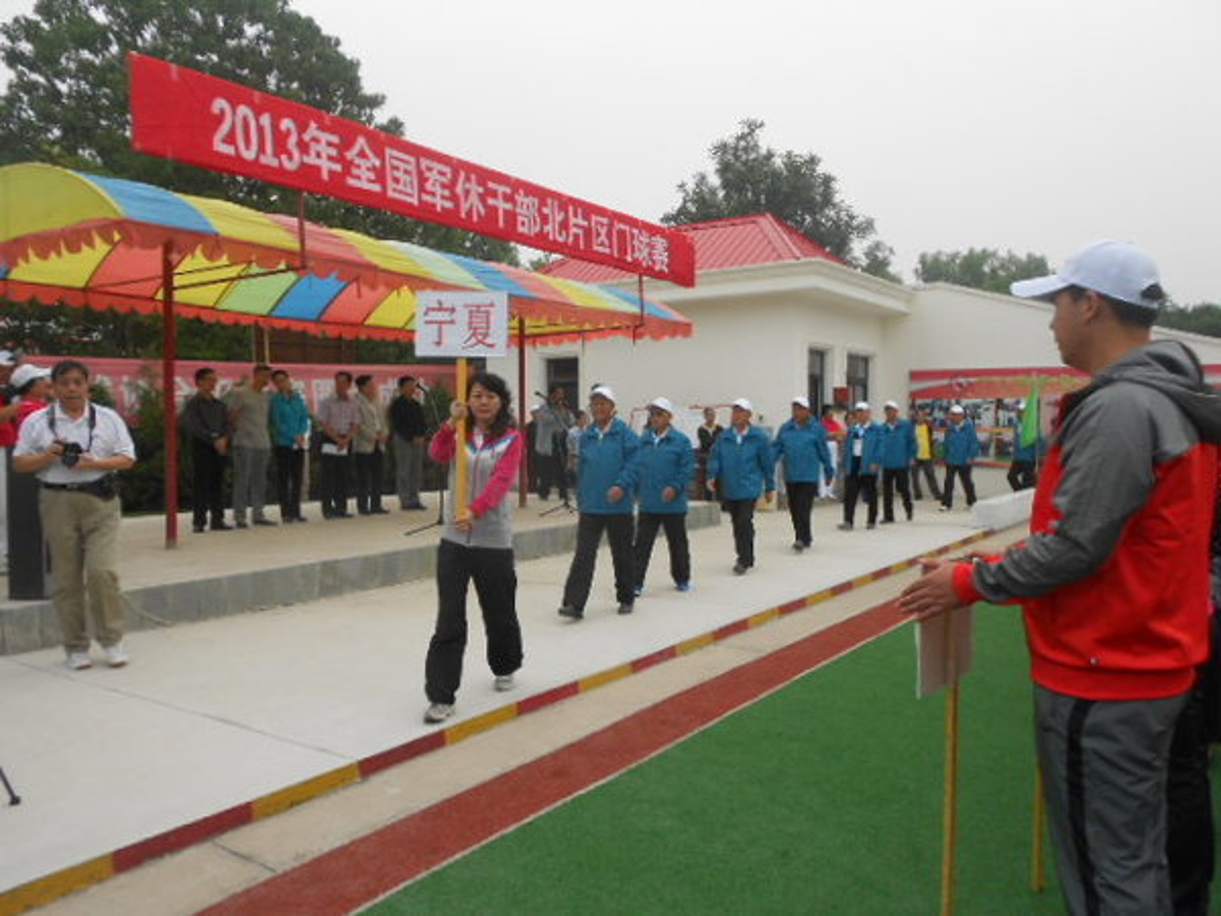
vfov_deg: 53.1
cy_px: 458
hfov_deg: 67.3
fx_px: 917
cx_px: 610
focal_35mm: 26
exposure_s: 1/320
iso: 80
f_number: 3.2
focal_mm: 4.6
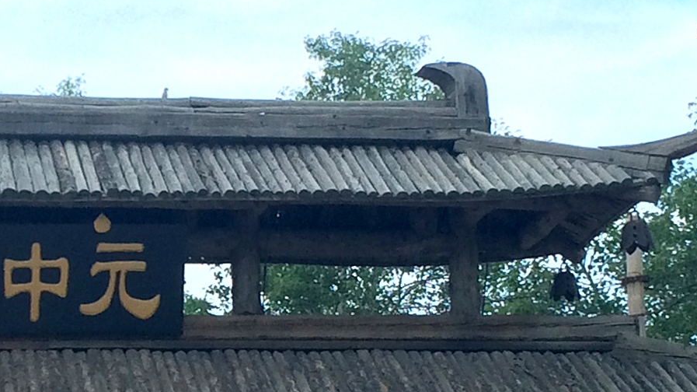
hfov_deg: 18.2
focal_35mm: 115
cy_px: 344
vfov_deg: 10.5
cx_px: 24
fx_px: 2125
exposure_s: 1/483
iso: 32
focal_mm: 4.15
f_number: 2.2
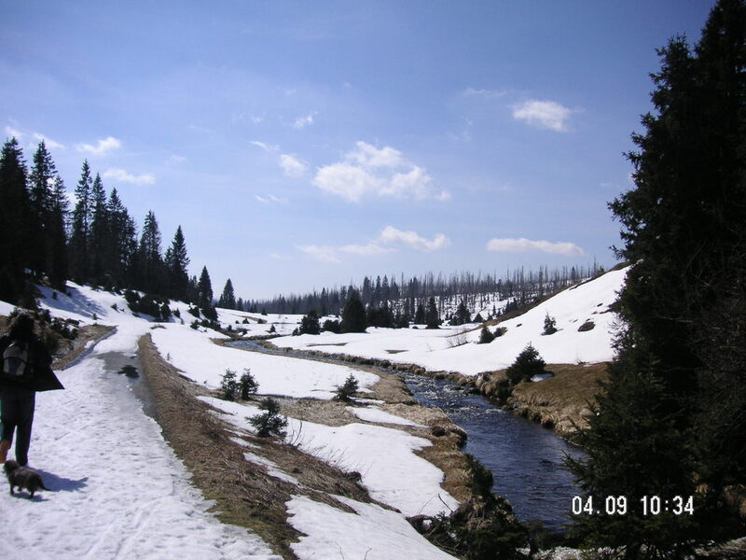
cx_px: 373
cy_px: 280
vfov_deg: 38.7
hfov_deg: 50.1
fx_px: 797
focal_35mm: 37
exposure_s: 1/350
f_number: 6.7
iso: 50
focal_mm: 6.1
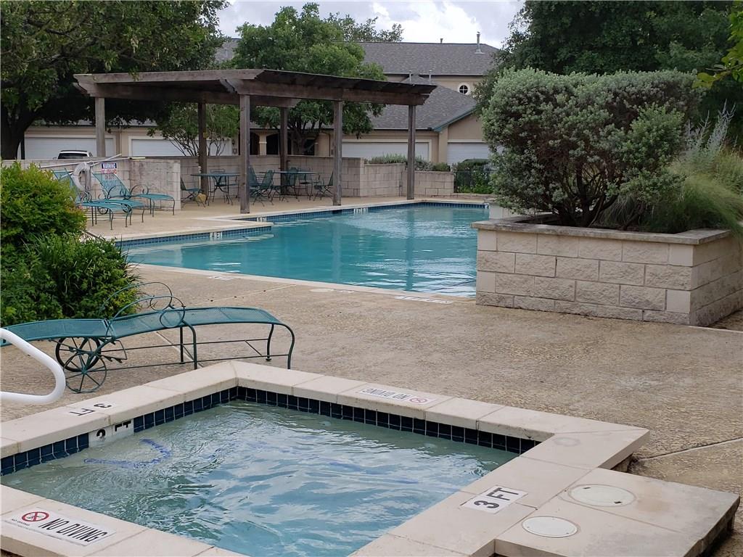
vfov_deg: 53.1
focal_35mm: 26
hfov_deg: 67.3
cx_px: 372
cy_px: 278
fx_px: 558
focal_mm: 4.3
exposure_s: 1/768
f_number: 2.4
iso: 50
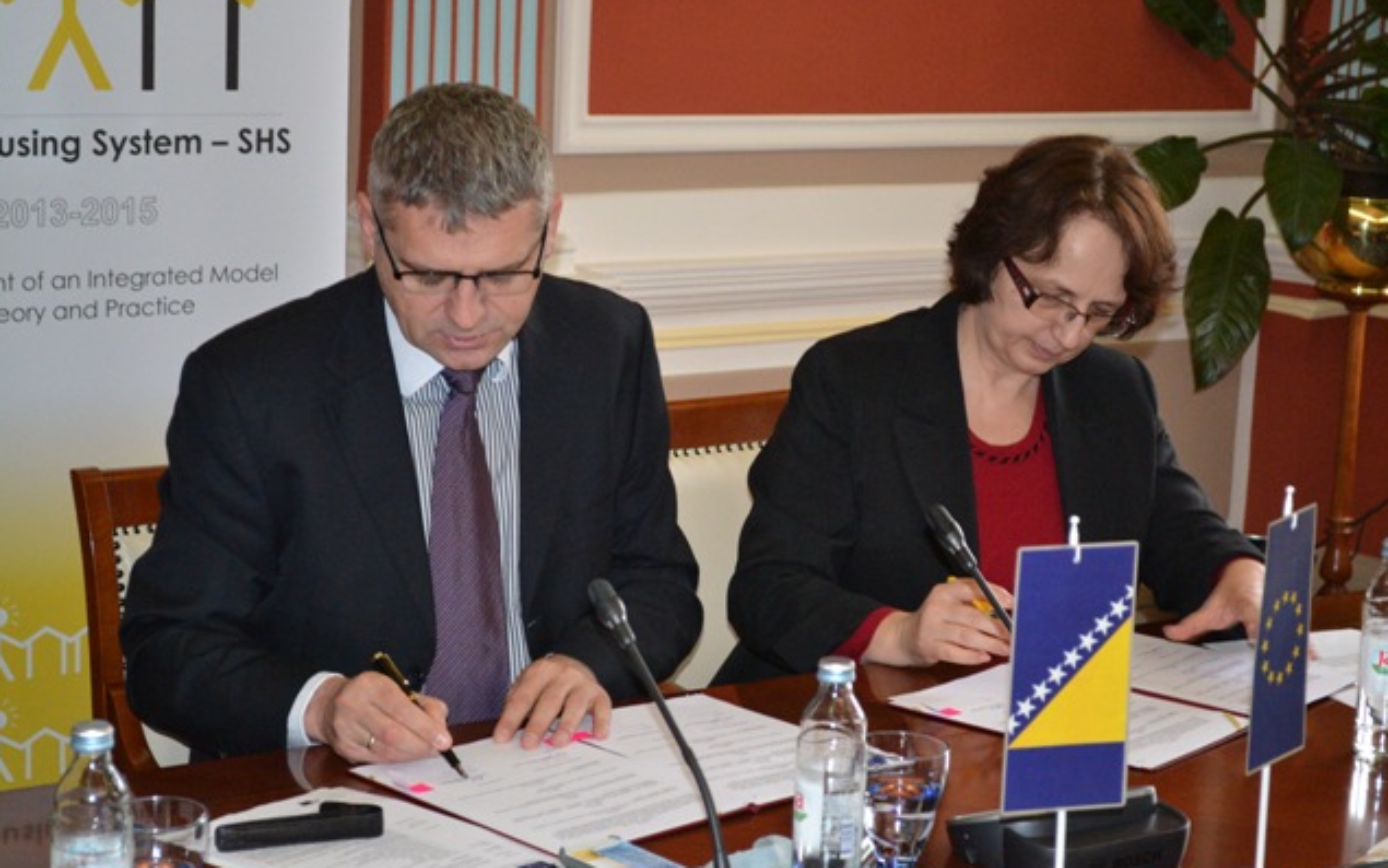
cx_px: 693
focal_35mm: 74
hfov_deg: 27.8
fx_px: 2799
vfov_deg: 17.6
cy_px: 438
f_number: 5.3
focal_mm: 48
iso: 3200
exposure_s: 1/60
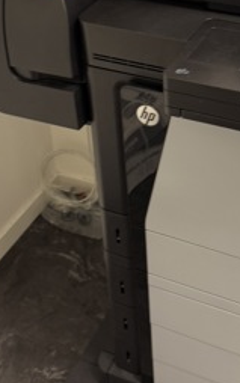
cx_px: 177
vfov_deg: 33.3
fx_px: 627
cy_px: 95
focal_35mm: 60
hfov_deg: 21.5
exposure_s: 1/50
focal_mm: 6.76
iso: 125
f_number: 1.78
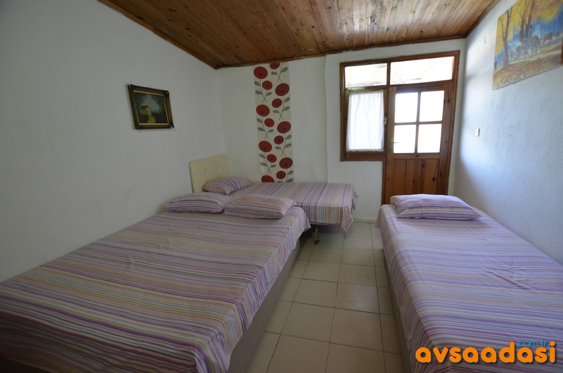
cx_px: 282
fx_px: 234
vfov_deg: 77.1
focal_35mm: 15
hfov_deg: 100.5
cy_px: 186
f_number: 4
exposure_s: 1/60
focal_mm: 10
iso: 640
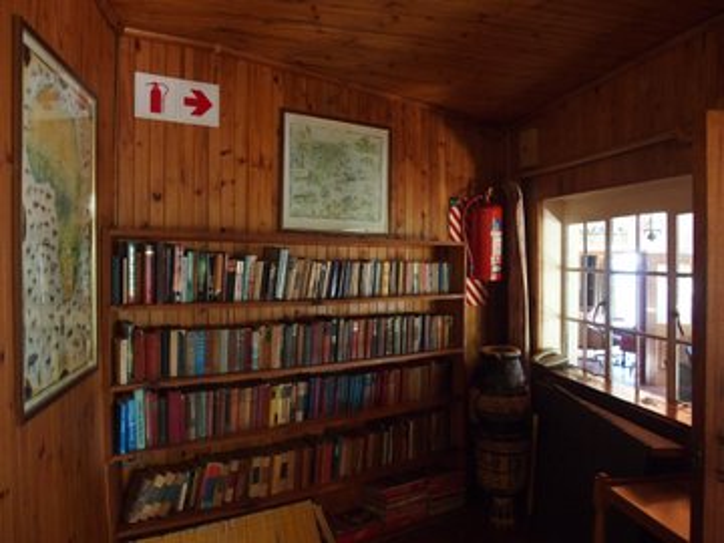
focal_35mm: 28
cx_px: 362
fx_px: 586
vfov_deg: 49.7
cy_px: 272
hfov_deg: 63.4
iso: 800
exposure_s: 1/13
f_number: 2.8
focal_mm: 6
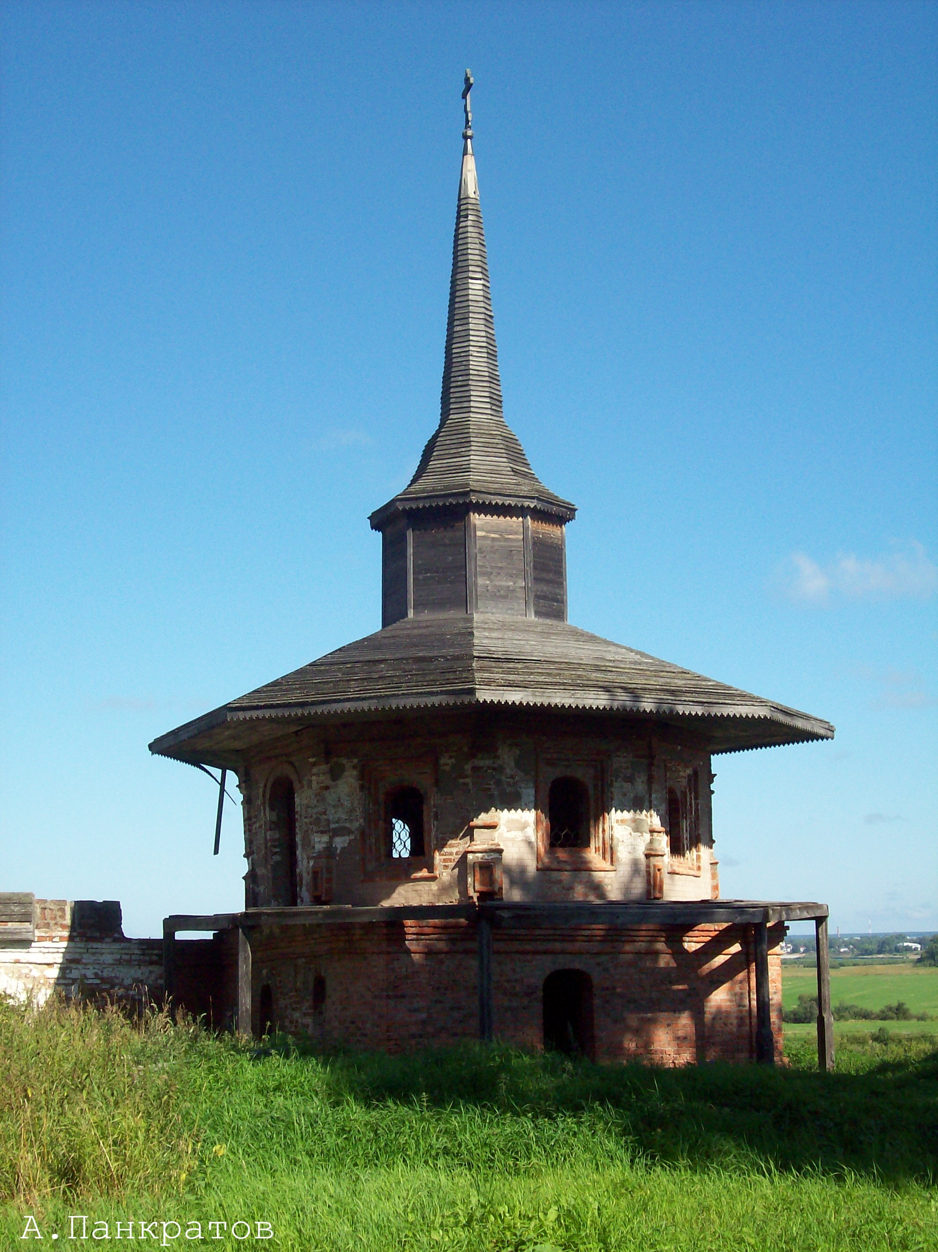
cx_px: 469
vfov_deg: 34.4
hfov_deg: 26.1
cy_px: 626
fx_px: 2024
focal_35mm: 56
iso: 80
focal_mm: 9.4
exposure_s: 1/374
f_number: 6
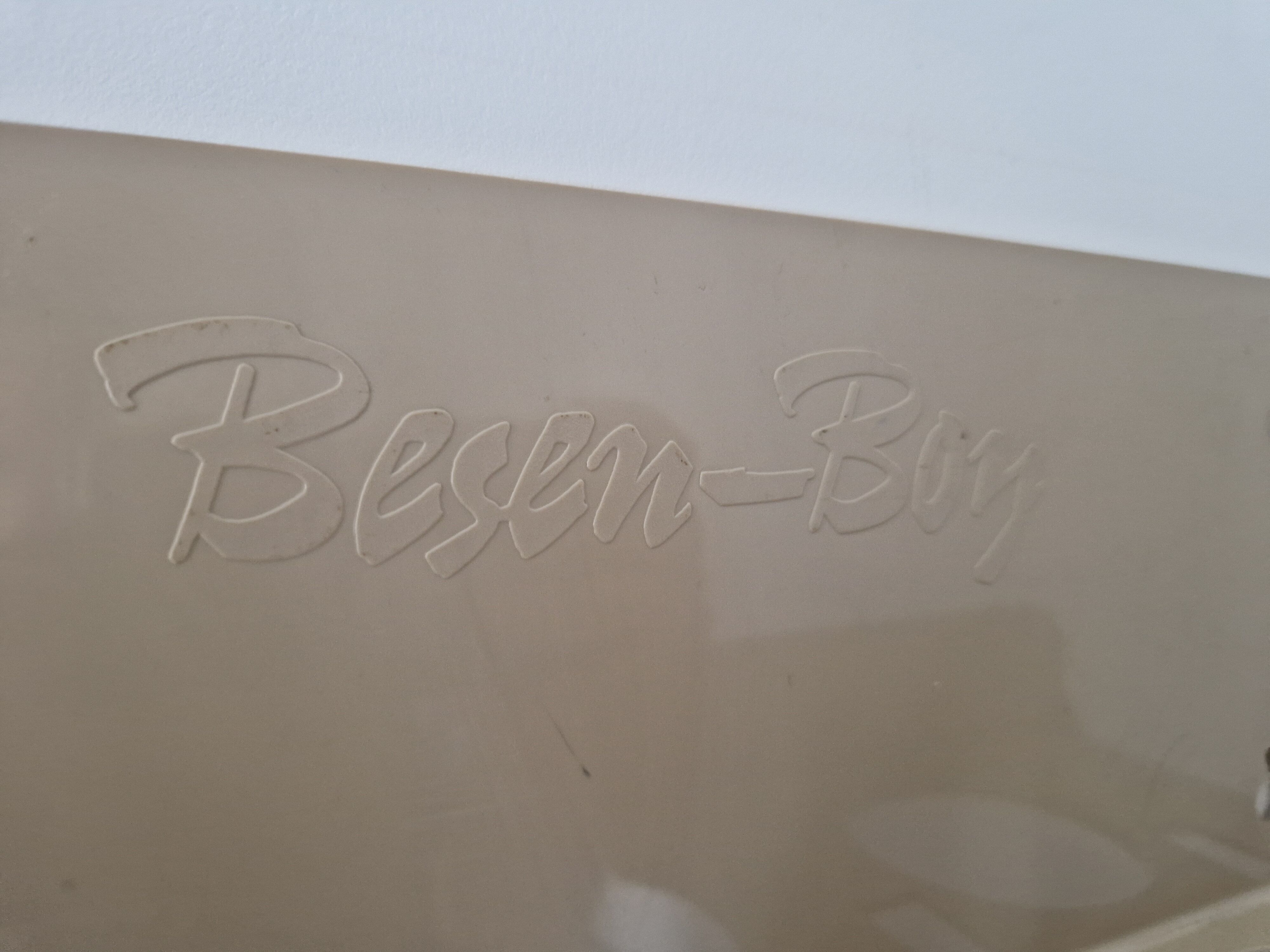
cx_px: 635
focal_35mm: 23
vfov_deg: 58.9
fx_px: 844
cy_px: 476
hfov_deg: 73.9
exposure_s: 1/100
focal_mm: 5.4
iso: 100
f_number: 1.8
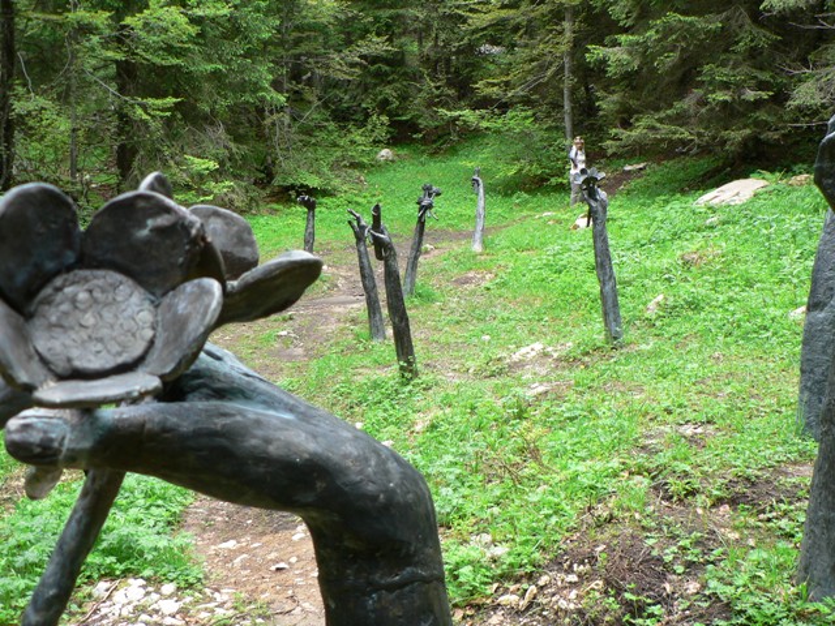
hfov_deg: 51.4
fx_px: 868
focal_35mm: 36
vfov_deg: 39.7
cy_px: 313
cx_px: 418
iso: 80
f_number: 2.8
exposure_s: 1/50
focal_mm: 6
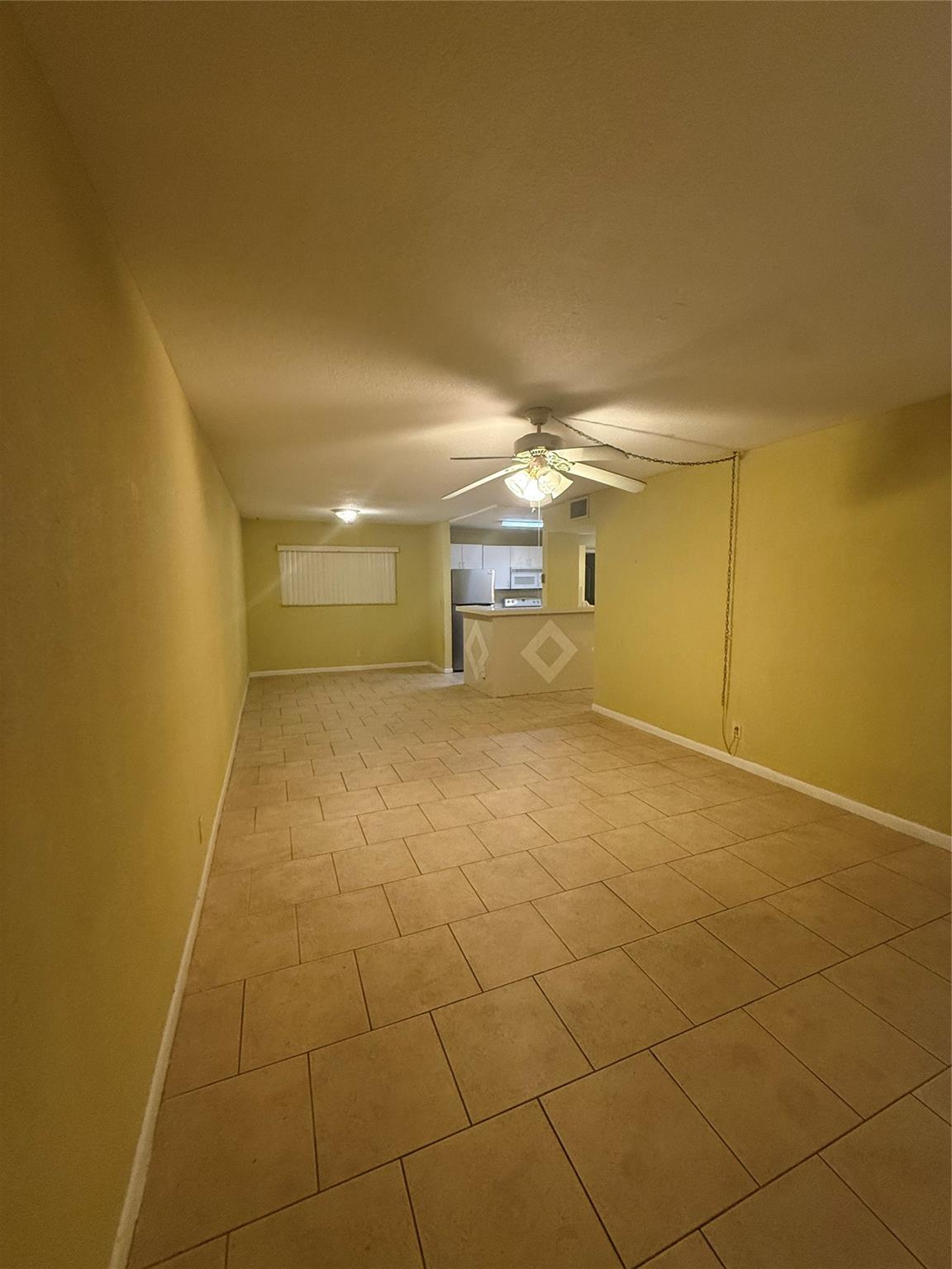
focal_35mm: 14
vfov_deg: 102.1
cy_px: 634
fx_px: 513
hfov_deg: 85.7
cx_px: 476
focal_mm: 2.22
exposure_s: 1/60
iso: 400
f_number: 2.2
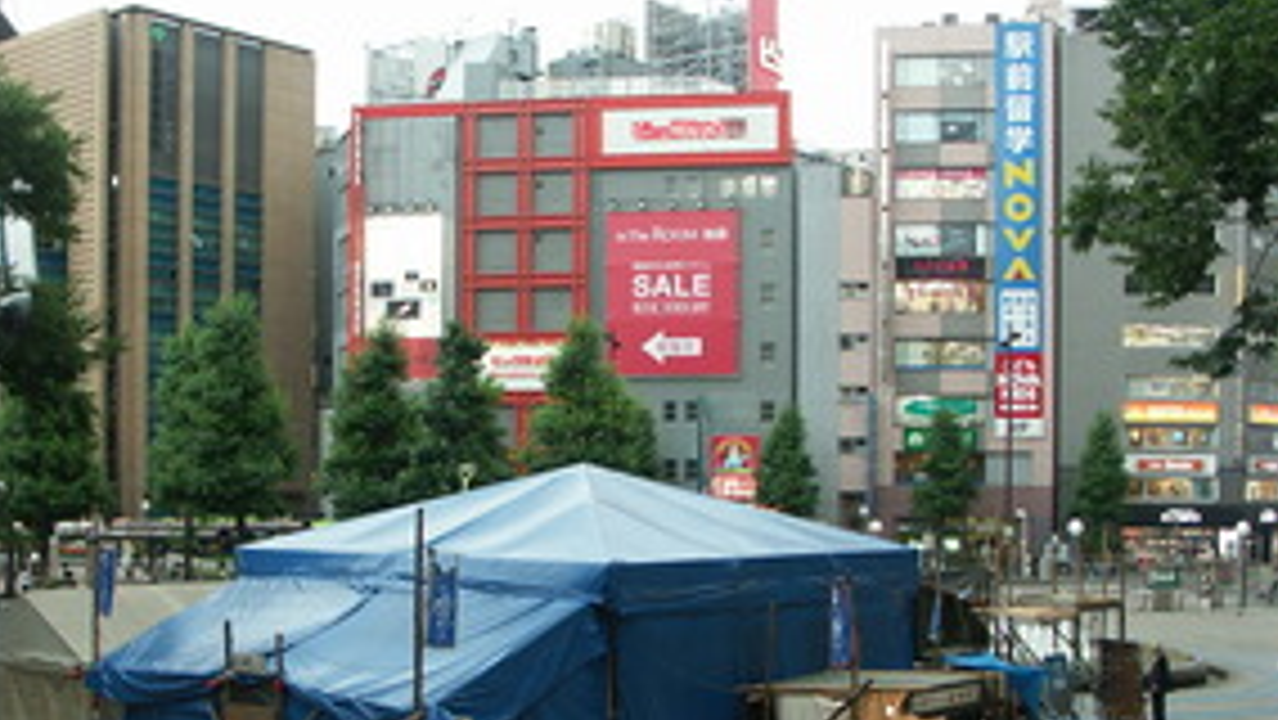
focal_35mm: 46
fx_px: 1559
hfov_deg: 44.5
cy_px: 544
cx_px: 590
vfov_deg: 25.7
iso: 100
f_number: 2.8
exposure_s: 1/40
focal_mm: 7.75
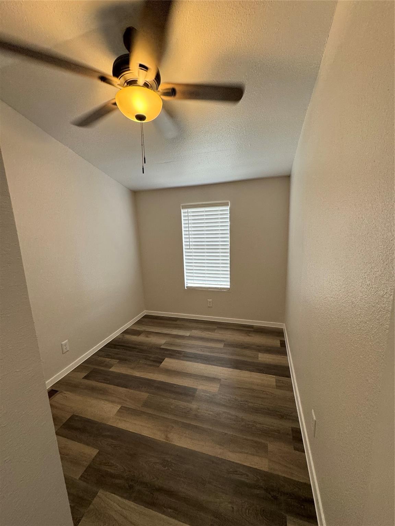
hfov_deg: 85.7
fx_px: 213
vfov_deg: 102.1
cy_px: 263
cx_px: 198
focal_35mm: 14
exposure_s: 1/120
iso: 160
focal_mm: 2.22
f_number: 2.2
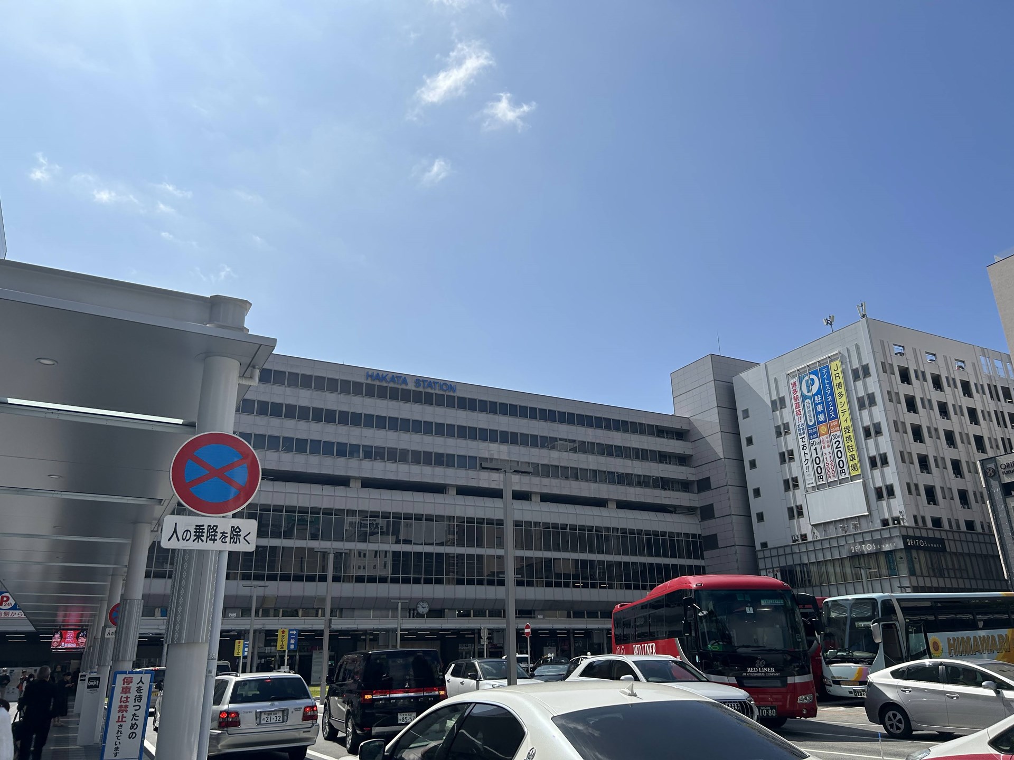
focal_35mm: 26
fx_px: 762
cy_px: 380
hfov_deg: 67.3
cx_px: 507
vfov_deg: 53.1
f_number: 1.5
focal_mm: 5.7
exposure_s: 1/8696
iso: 50
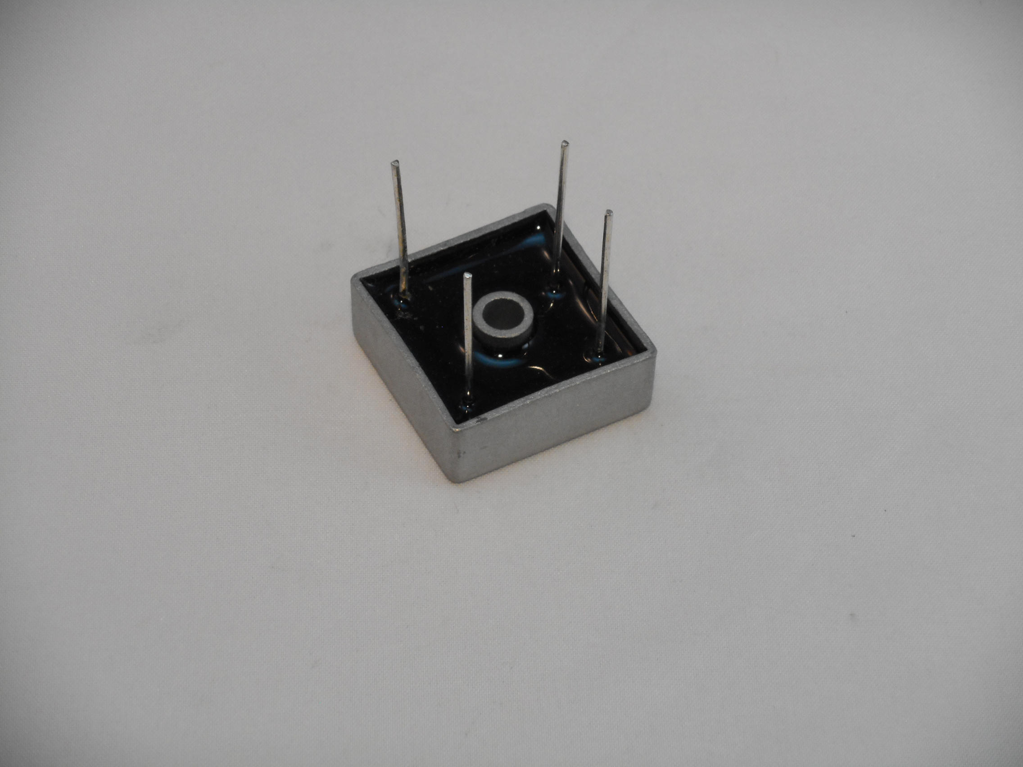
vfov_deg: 12.7
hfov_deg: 16.8
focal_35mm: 117
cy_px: 384
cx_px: 512
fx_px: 3458
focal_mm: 20.9
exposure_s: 1/60
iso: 200
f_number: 5.9
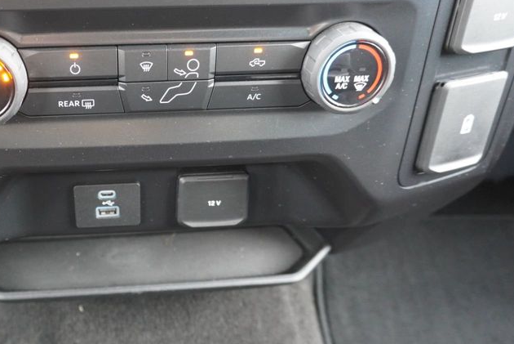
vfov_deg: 34.3
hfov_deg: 47.8
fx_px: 557
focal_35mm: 39
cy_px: 172
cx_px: 135
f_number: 3.5
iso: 2000
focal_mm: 16
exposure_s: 1/60
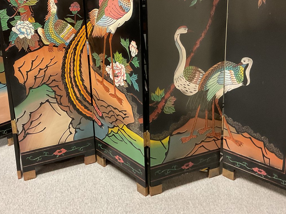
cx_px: 124
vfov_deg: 33.0
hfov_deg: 43.7
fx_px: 355
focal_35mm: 43
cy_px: 57
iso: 320
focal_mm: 3
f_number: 1.8
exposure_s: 1/30
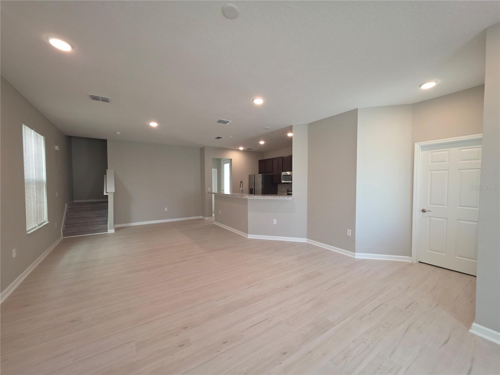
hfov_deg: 106.2
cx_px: 250
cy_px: 188
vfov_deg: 89.9
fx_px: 188
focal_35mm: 13
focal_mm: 2.2
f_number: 1.9
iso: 160
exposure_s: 1/120
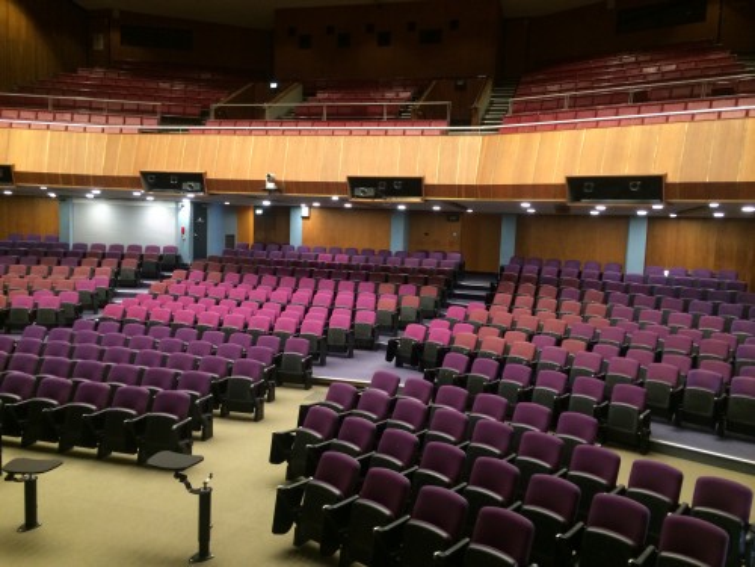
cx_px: 378
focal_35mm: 30
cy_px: 284
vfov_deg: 46.8
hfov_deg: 60.0
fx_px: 654
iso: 320
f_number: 2.2
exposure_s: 1/24
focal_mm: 4.12
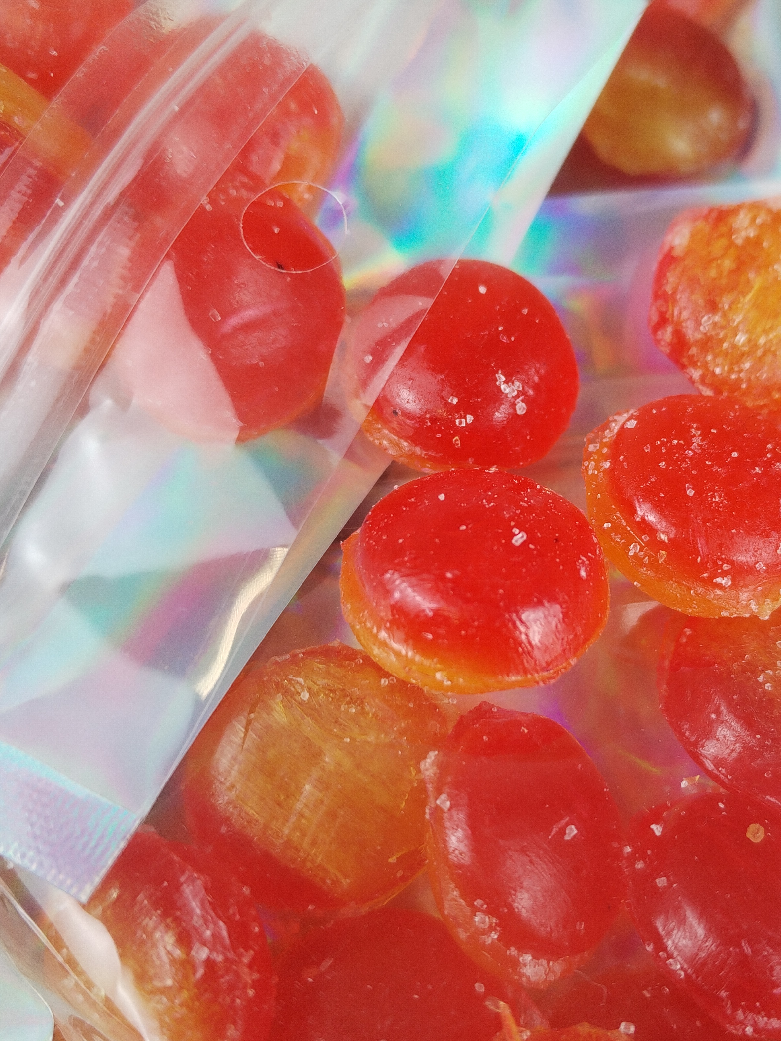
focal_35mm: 38
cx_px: 523
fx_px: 1143
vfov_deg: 48.9
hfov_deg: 37.3
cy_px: 551
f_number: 1.8
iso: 227
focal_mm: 4.75
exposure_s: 1/100
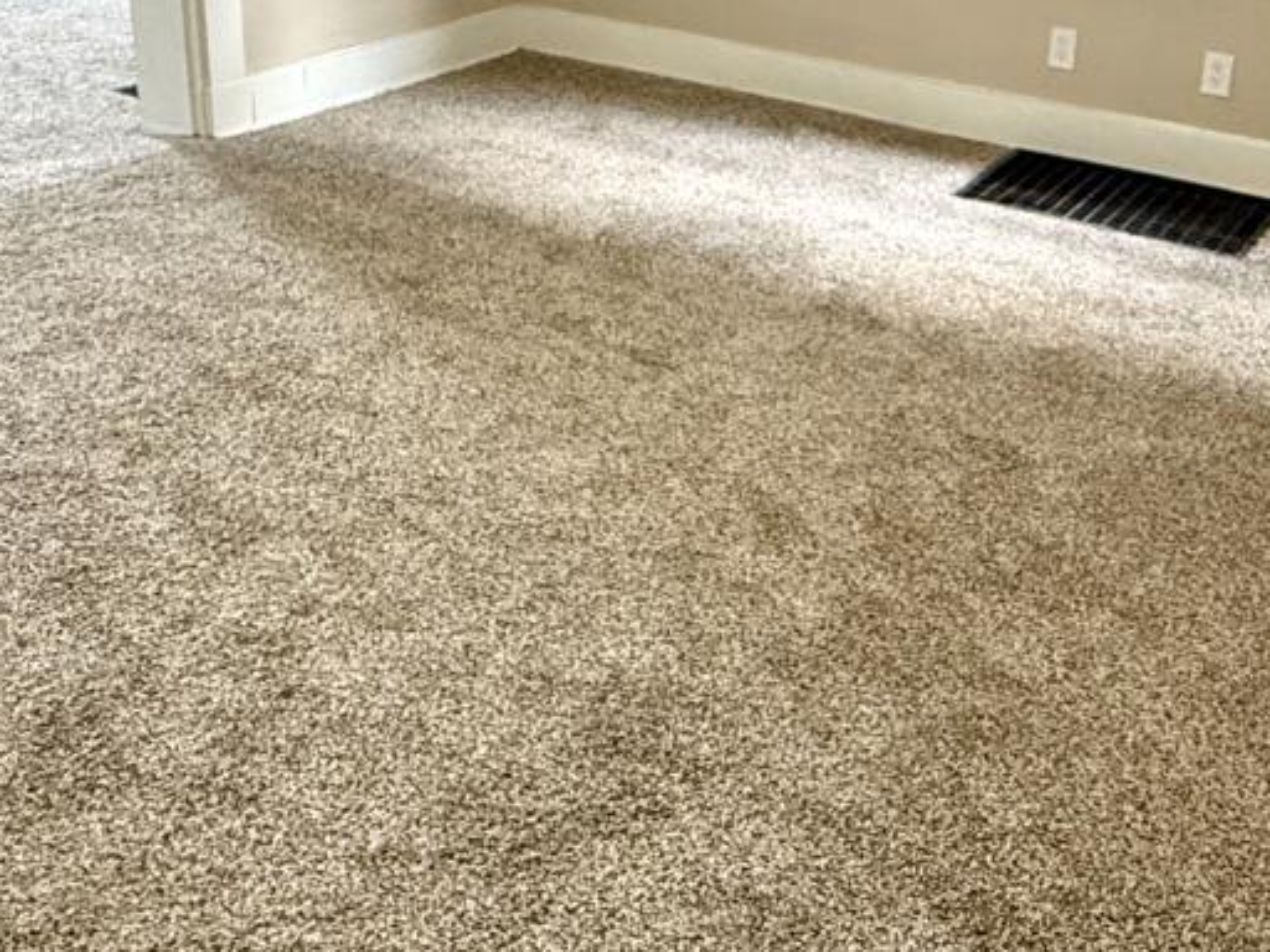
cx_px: 734
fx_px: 1504
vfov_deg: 33.5
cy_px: 123
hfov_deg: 45.6
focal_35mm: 41
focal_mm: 2.22
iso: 400
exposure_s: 1/81
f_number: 2.2
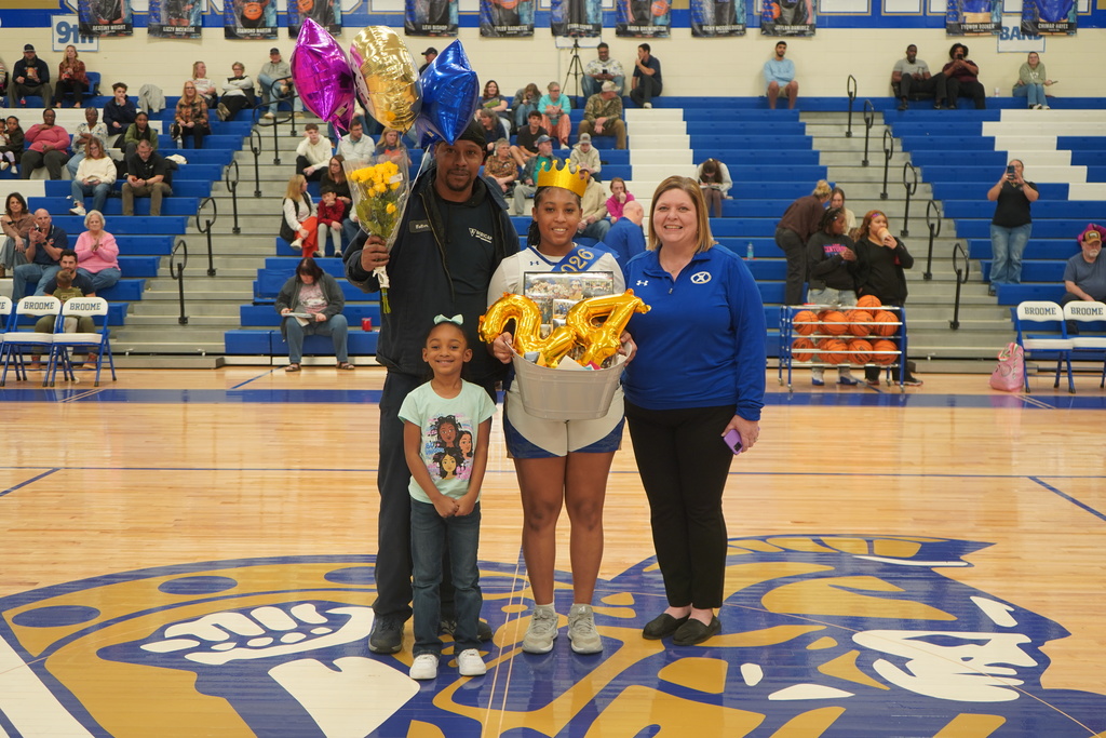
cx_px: 553
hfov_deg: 47.4
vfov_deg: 32.6
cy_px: 369
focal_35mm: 41
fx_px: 1260
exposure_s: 1/160
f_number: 4.5
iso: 500
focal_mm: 41
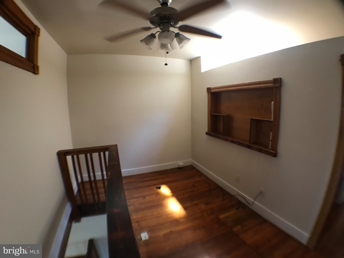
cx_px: 172
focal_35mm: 28
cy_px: 129
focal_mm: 3.99
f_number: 1.8
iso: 50
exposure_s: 1/15
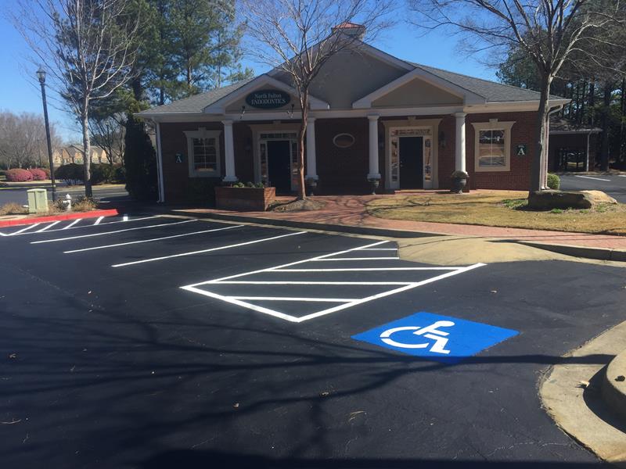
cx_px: 313
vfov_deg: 48.2
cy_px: 234
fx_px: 524
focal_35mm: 29
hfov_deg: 61.7
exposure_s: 1/1319
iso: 32
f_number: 2.2
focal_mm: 4.15
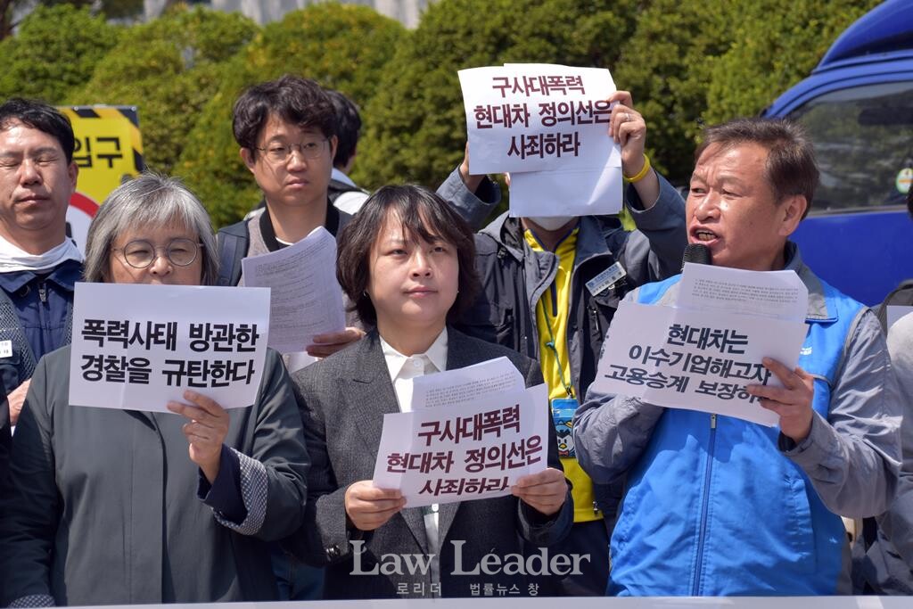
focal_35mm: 98
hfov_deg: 20.9
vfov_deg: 14.0
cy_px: 304
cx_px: 456
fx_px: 2473
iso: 100
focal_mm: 65
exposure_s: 1/400
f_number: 6.3
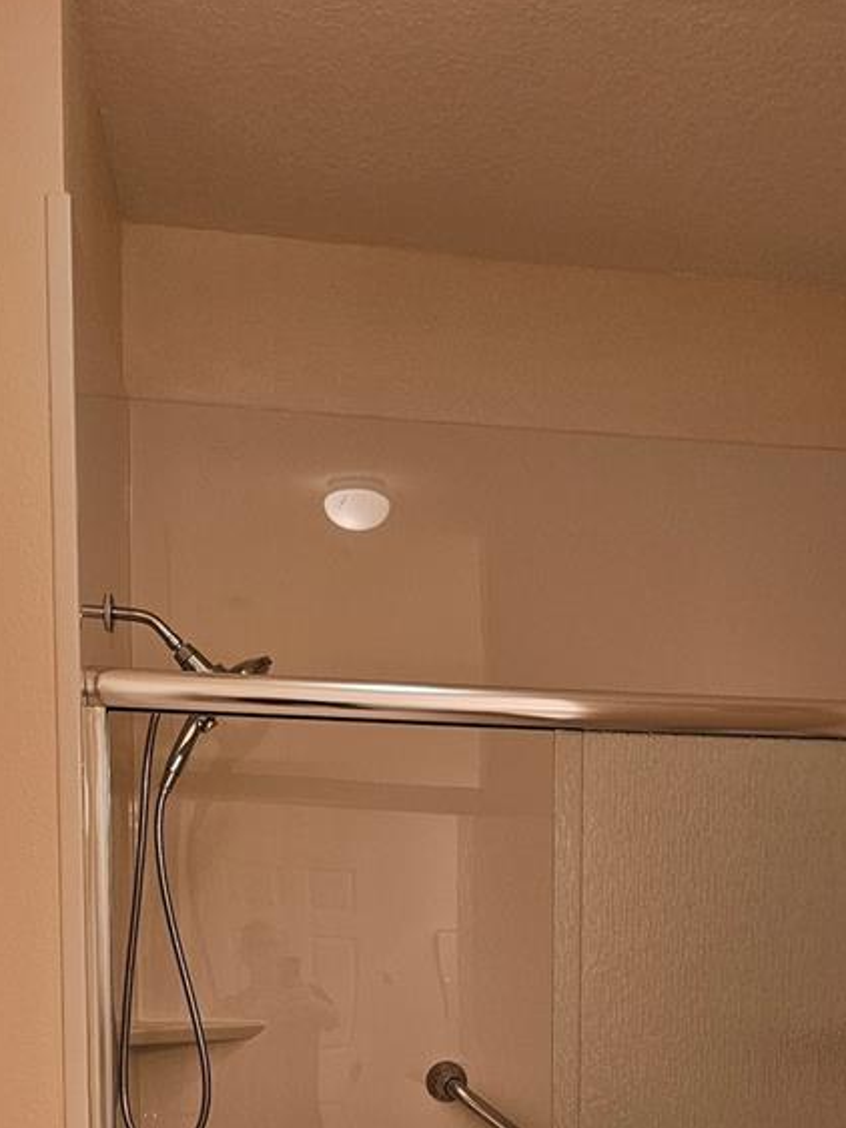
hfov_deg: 29.3
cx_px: 601
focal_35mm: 49
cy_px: 1114
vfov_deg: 35.4
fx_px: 1597
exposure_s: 1/120
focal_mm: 6.3
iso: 200
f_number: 1.7
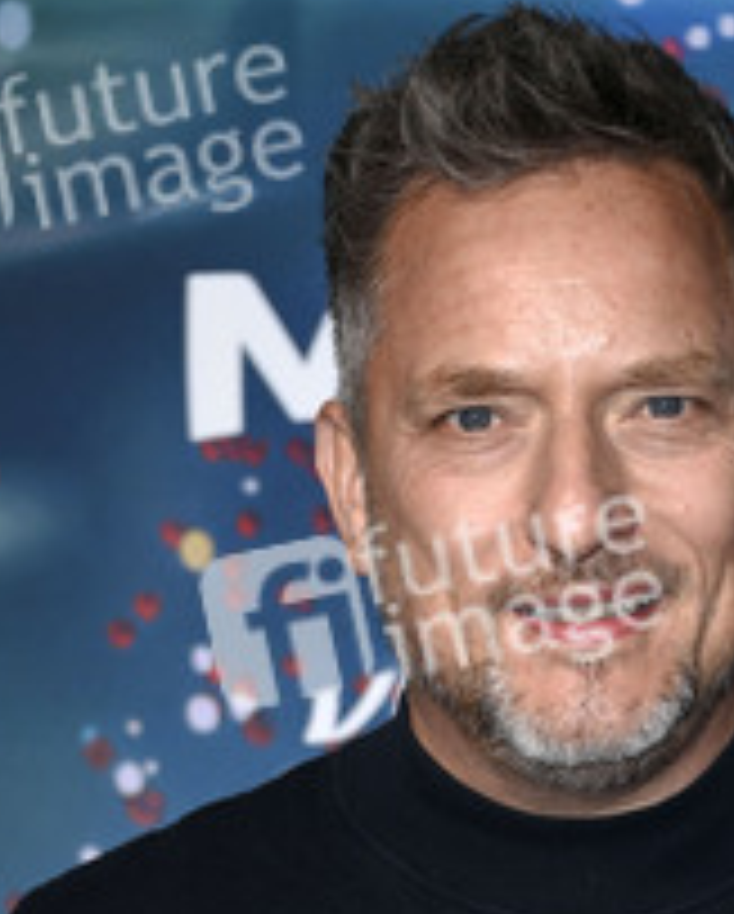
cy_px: 828
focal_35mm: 225
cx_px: 563
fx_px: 6096
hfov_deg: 6.9
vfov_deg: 8.5
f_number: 5.6
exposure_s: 1/160
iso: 640
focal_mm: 122
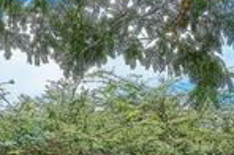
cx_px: 234
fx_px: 597
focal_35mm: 92
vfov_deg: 12.7
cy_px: 322
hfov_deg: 21.4
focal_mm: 11.5
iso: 800
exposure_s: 1/800
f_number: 8
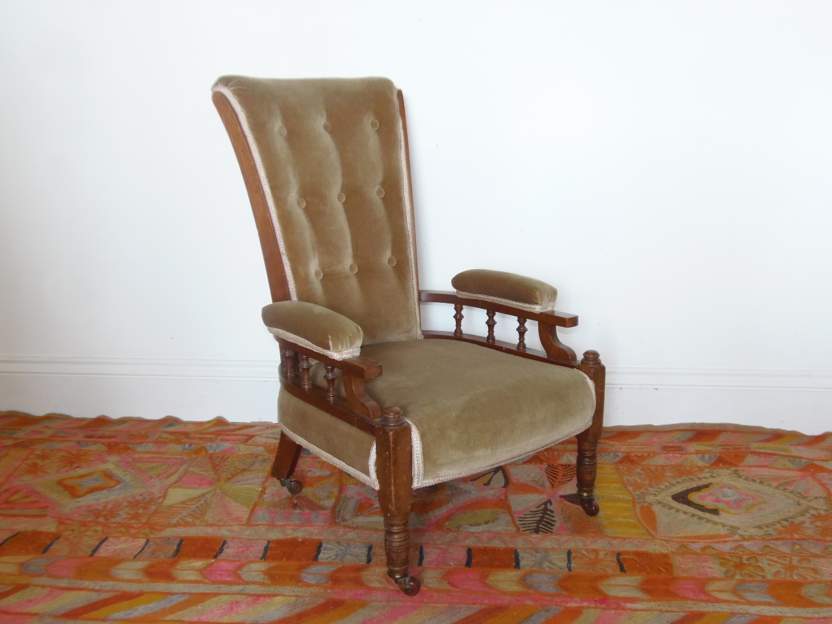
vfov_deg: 40.7
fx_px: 841
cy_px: 312
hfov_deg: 52.6
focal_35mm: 35
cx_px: 416
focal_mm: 6.5
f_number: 3.4
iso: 200
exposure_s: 1/15
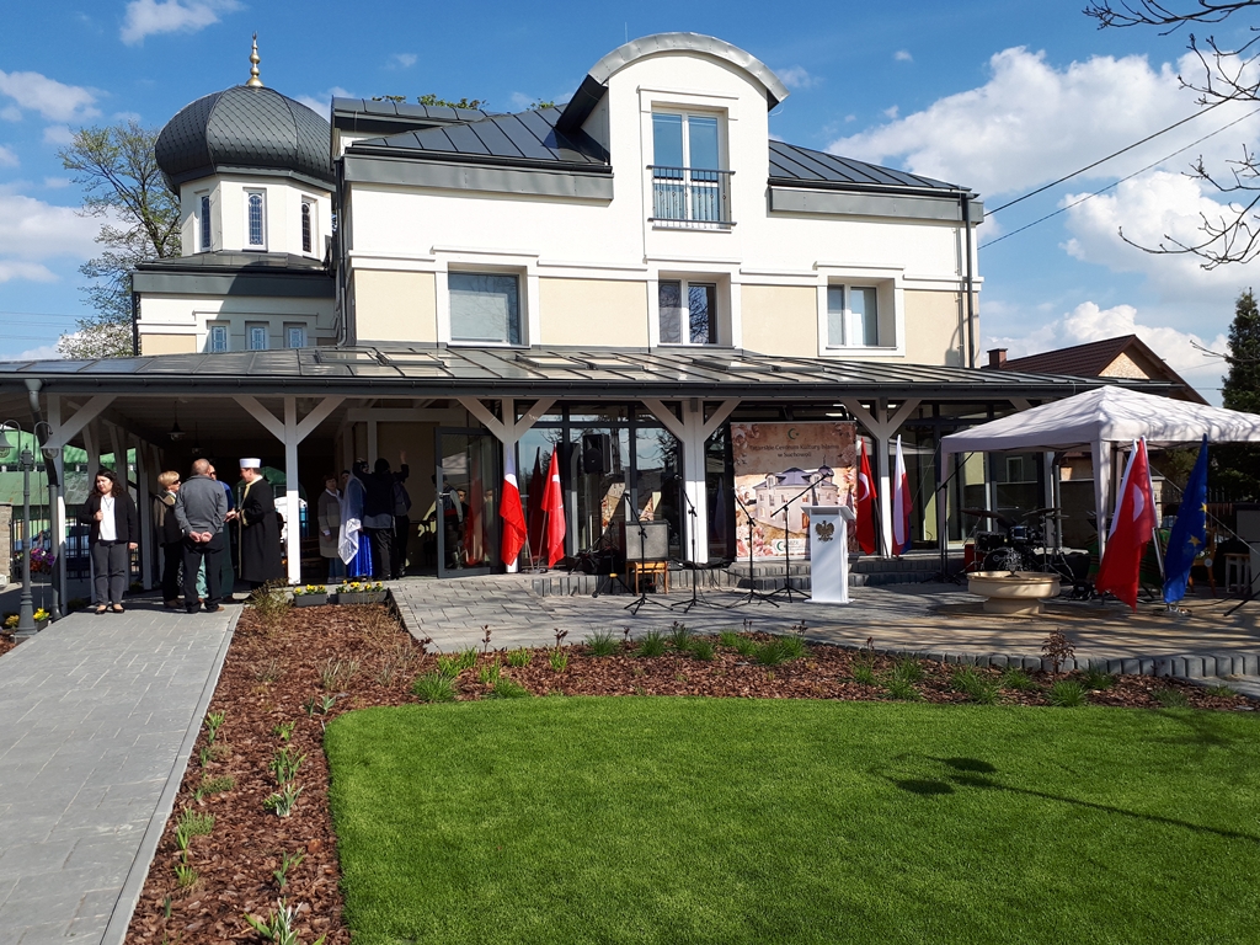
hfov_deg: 65.3
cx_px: 630
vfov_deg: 51.4
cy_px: 472
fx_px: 983
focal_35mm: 27
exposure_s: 1/1443
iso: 40
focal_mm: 3.6
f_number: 1.9
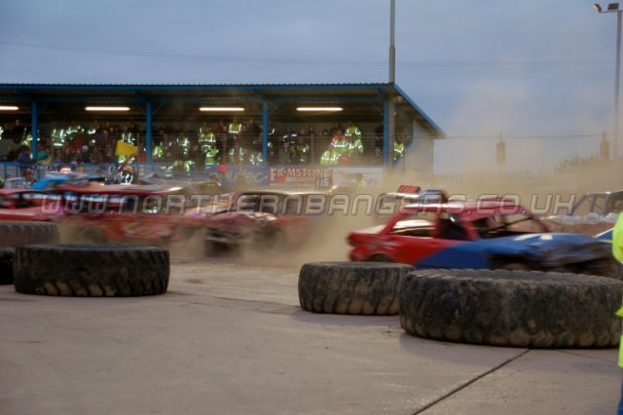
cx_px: 312
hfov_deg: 24.6
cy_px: 208
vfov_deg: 16.5
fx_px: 1427
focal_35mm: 82
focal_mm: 55
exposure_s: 1/60
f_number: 5.3
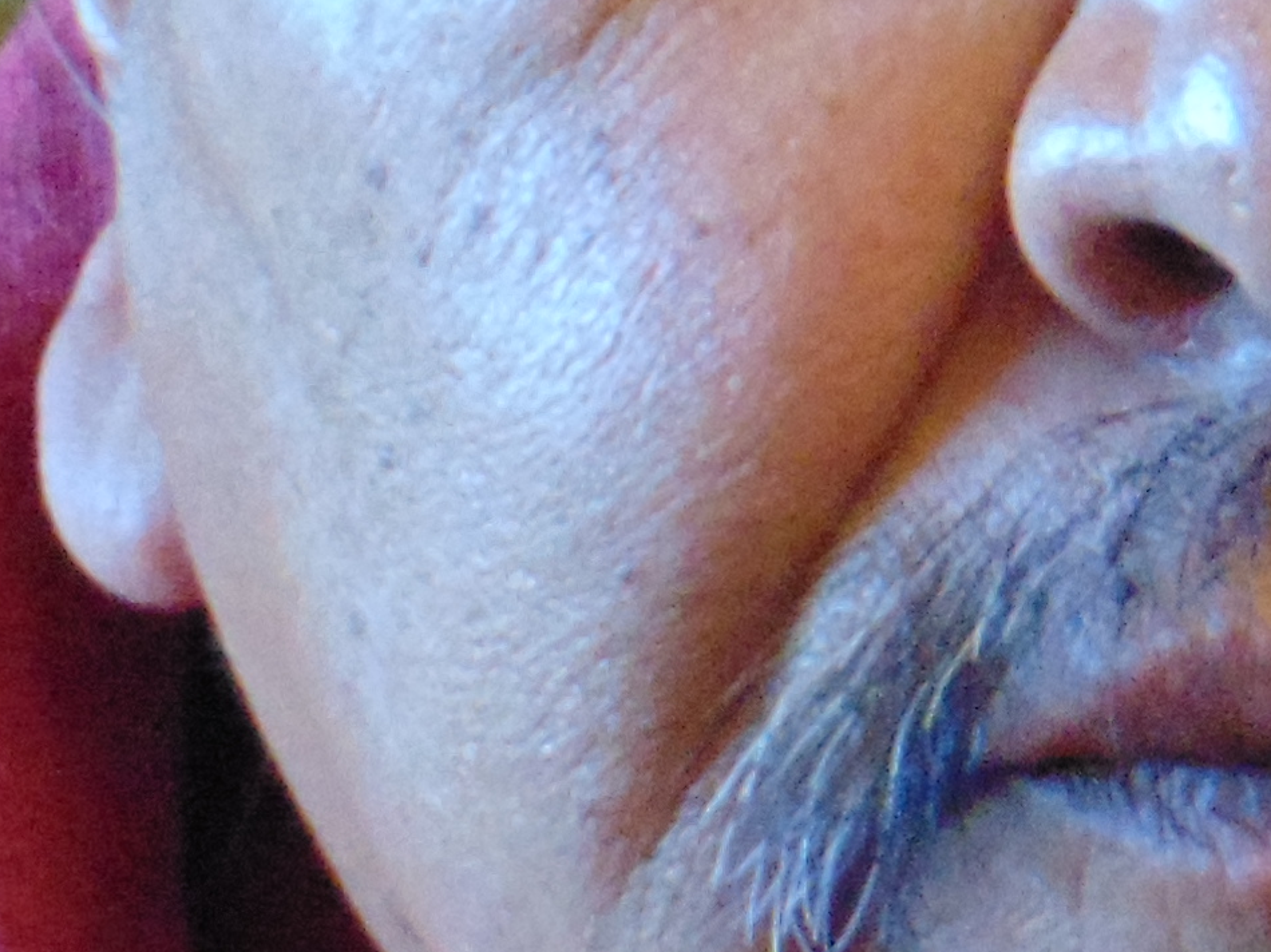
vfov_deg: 2.5
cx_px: 1117
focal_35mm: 586
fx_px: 21511
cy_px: -552
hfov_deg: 3.4
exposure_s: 1/20
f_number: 3.9
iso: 500
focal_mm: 19.4
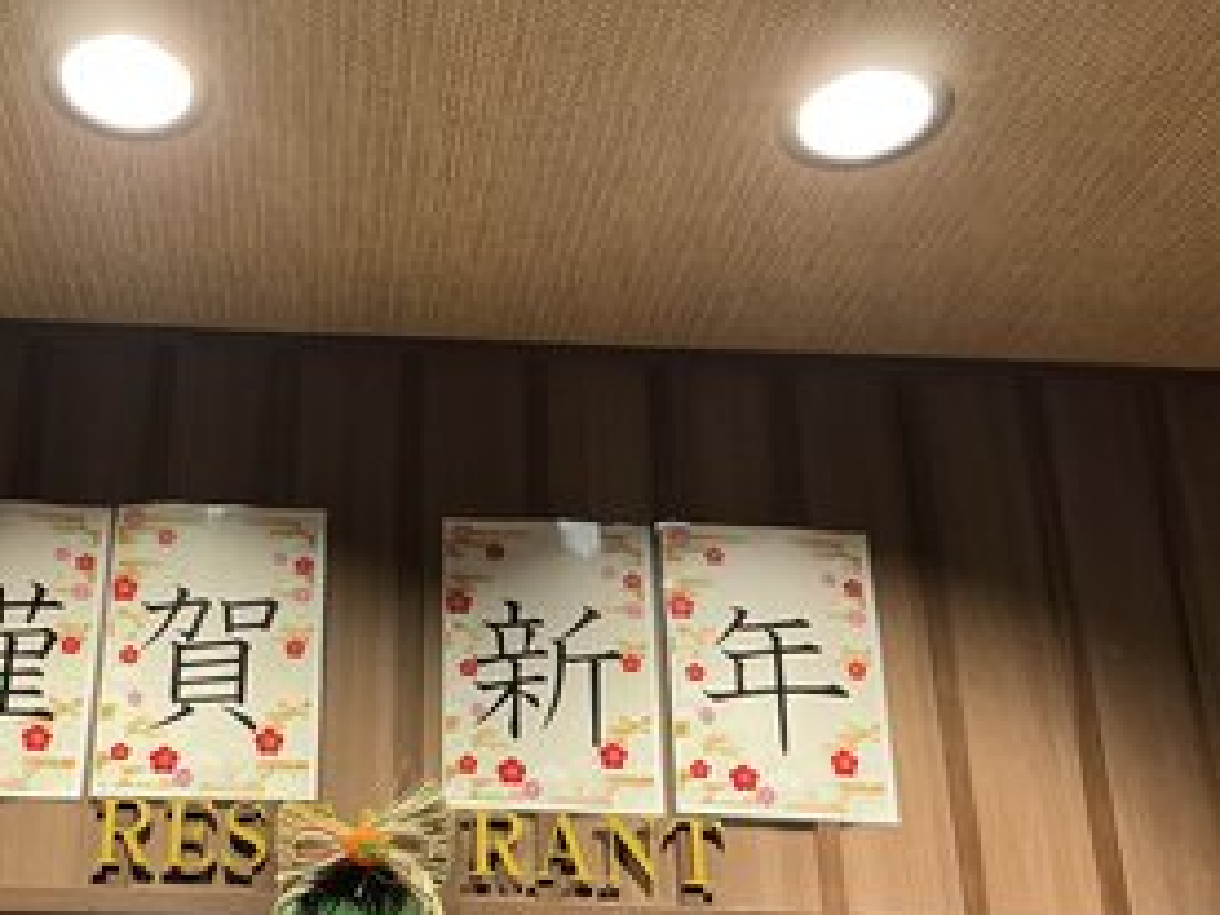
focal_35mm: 42
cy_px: 557
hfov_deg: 43.9
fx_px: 1480
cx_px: 371
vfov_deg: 34.2
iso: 160
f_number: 1.8
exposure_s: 1/60
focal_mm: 3
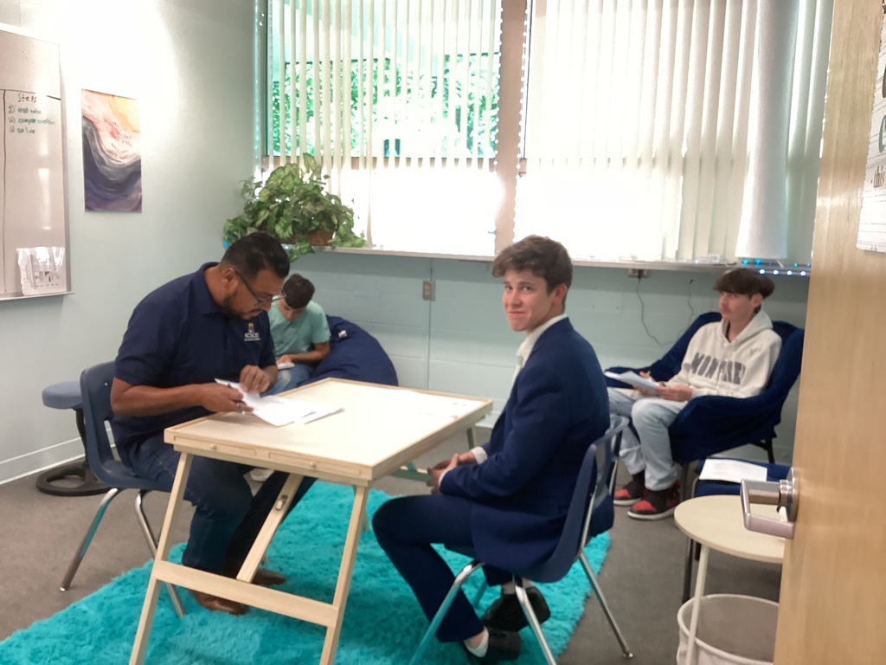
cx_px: 443
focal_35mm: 31
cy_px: 332
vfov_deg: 45.4
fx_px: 793
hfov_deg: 58.4
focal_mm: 3.3
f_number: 2.4
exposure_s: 1/60
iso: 320
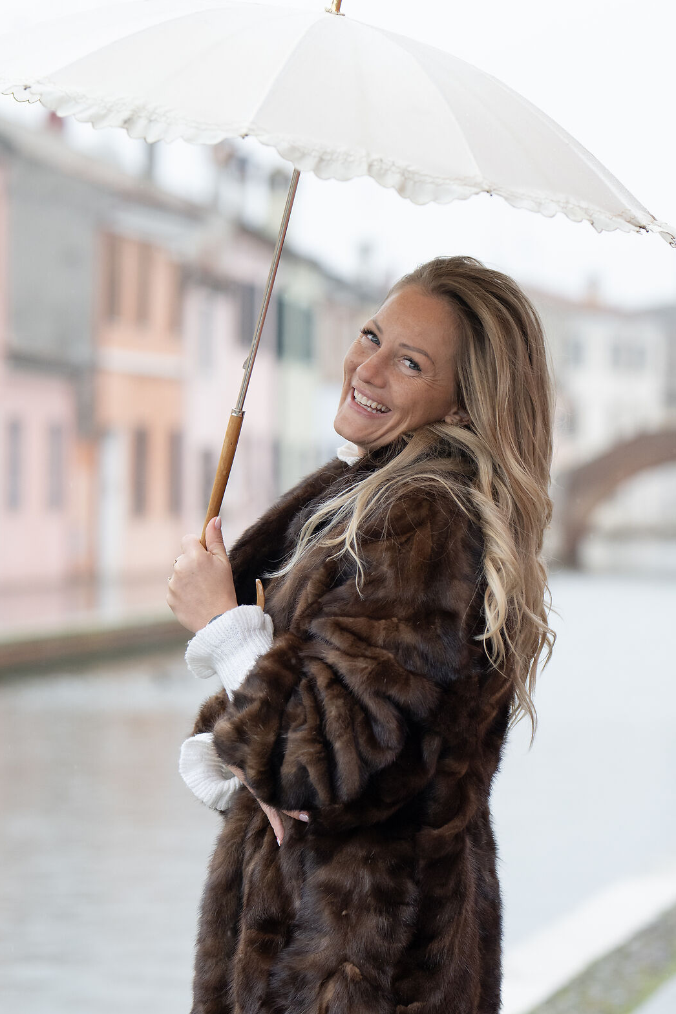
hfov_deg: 10.5
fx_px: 3661
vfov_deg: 15.8
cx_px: 257
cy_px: 520
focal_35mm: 130
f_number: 2.8
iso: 800
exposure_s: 1/1000
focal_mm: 85
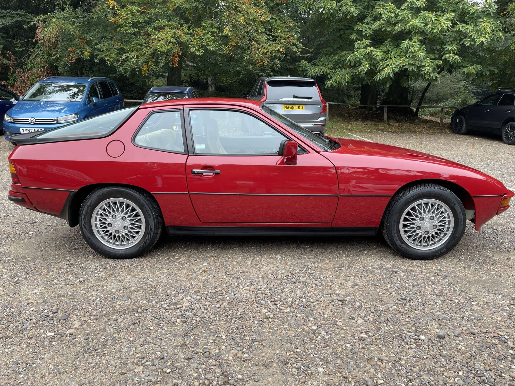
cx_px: 258
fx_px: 387
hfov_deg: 67.3
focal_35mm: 26
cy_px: 193
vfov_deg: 53.1
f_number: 1.6
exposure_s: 1/186
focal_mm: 5.1
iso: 32
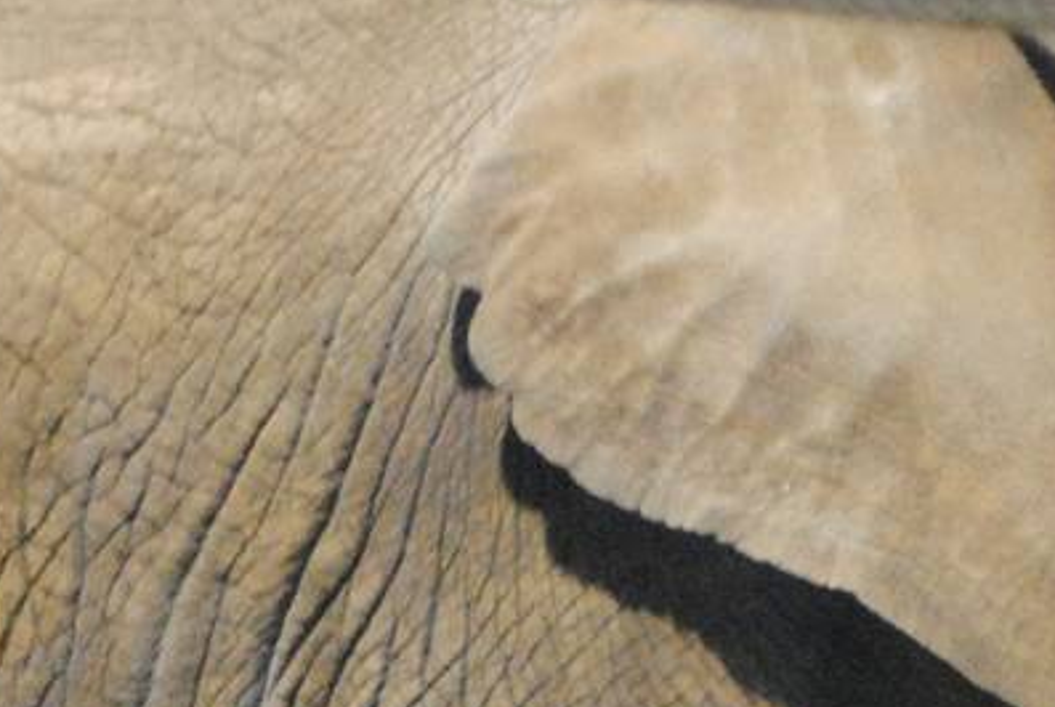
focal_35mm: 423
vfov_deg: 3.3
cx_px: 768
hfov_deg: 4.9
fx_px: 12415
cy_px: 1019
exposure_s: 1/15
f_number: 4
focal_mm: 70
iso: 1600
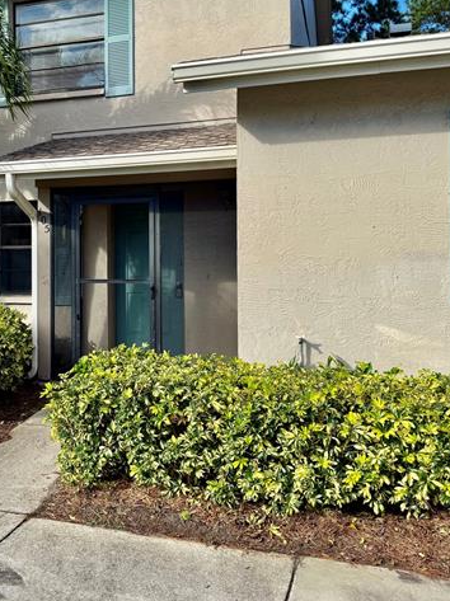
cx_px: 95
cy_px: 255
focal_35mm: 39
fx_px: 677
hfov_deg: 35.7
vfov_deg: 47.7
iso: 80
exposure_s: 1/2710
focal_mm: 6.76
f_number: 1.78
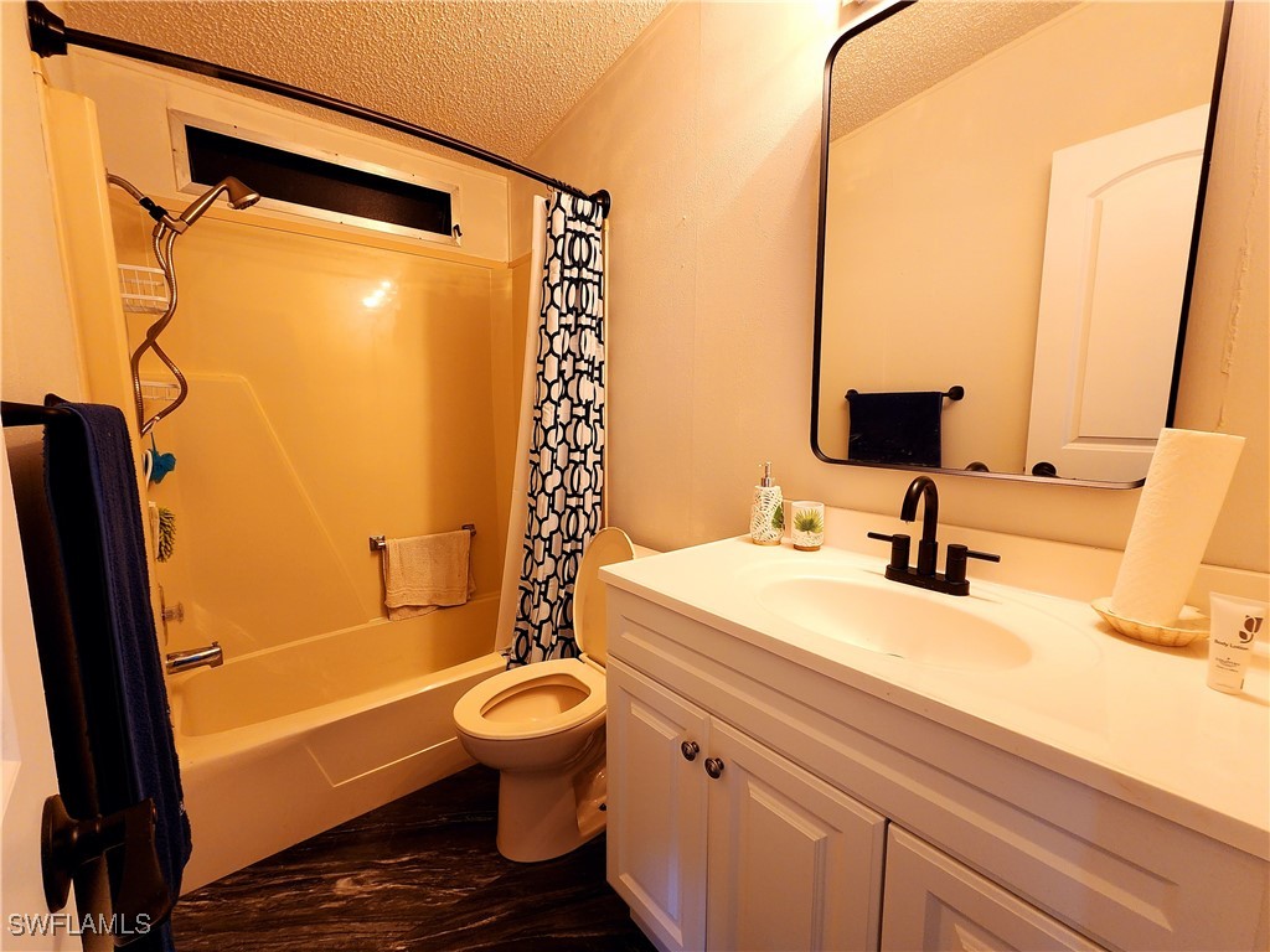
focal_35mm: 13
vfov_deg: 89.9
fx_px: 477
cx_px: 635
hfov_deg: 106.2
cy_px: 476
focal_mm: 2.2
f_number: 2.2
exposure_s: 1/60
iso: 160
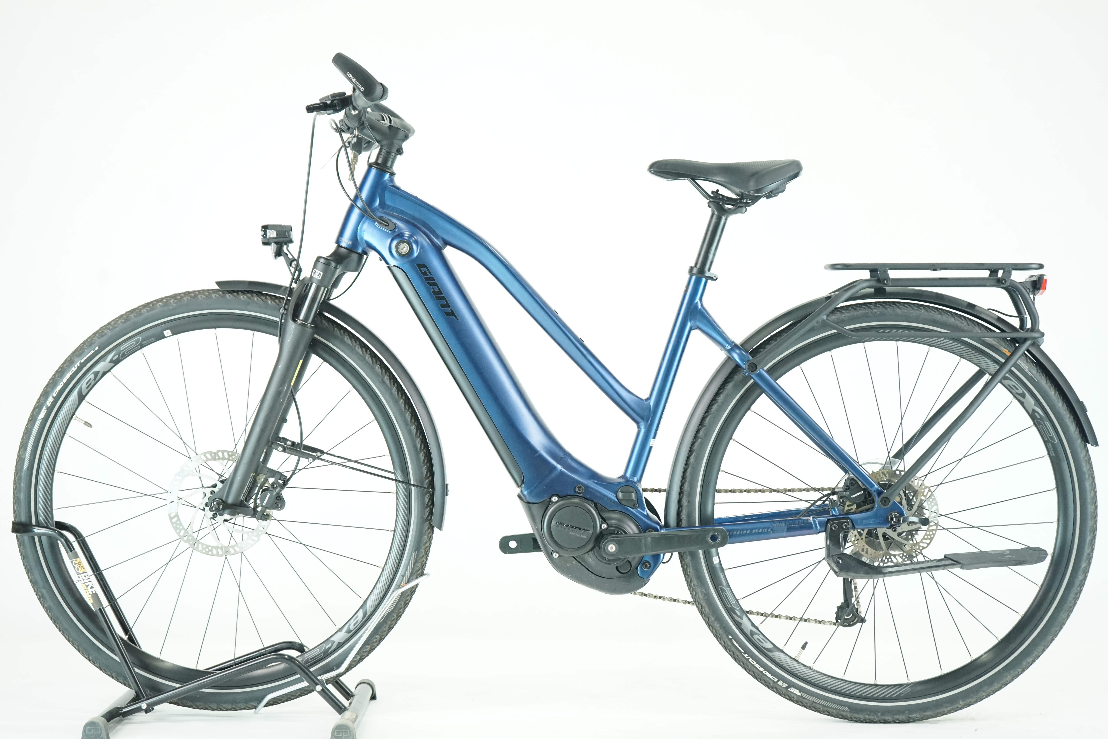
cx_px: 554
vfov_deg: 22.3
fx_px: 1877
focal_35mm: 61
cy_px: 370
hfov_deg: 32.9
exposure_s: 1/200
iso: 3200
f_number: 5.6
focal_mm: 61
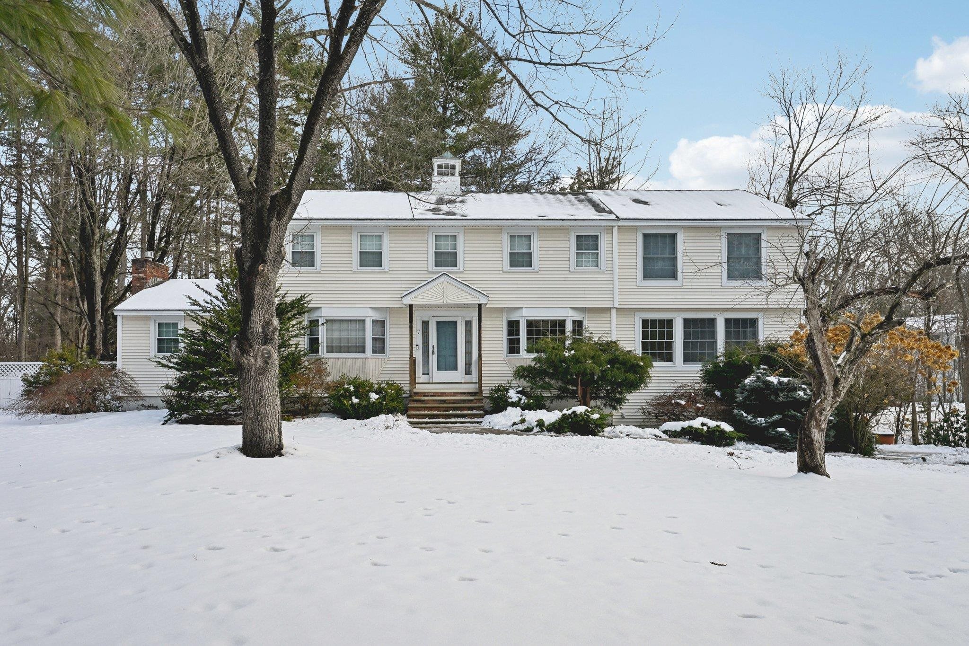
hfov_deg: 81.2
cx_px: 484
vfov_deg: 59.5
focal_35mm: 21
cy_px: 323
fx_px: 565
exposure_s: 1/640
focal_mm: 21
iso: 400
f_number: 8
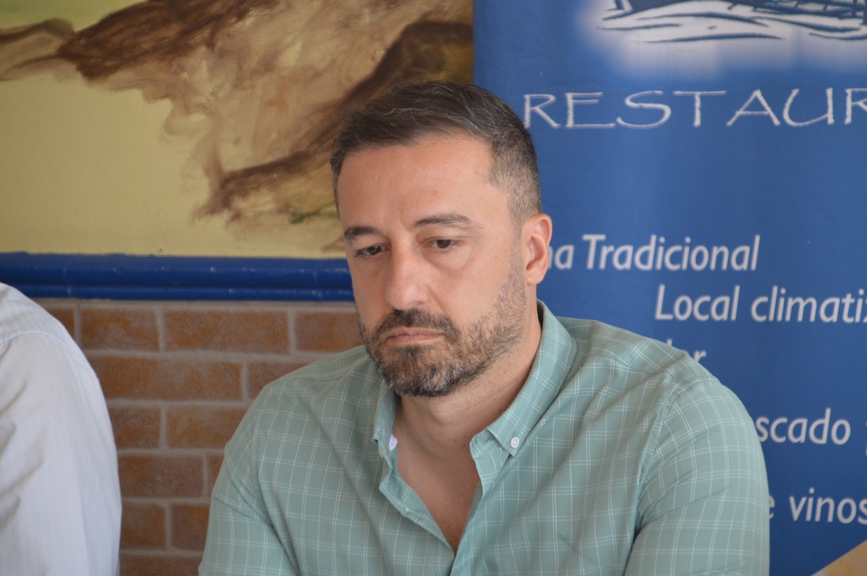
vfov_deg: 6.8
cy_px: 288
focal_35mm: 202
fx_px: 4872
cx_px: 434
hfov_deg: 10.2
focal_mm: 135
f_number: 6
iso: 800
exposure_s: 1/125
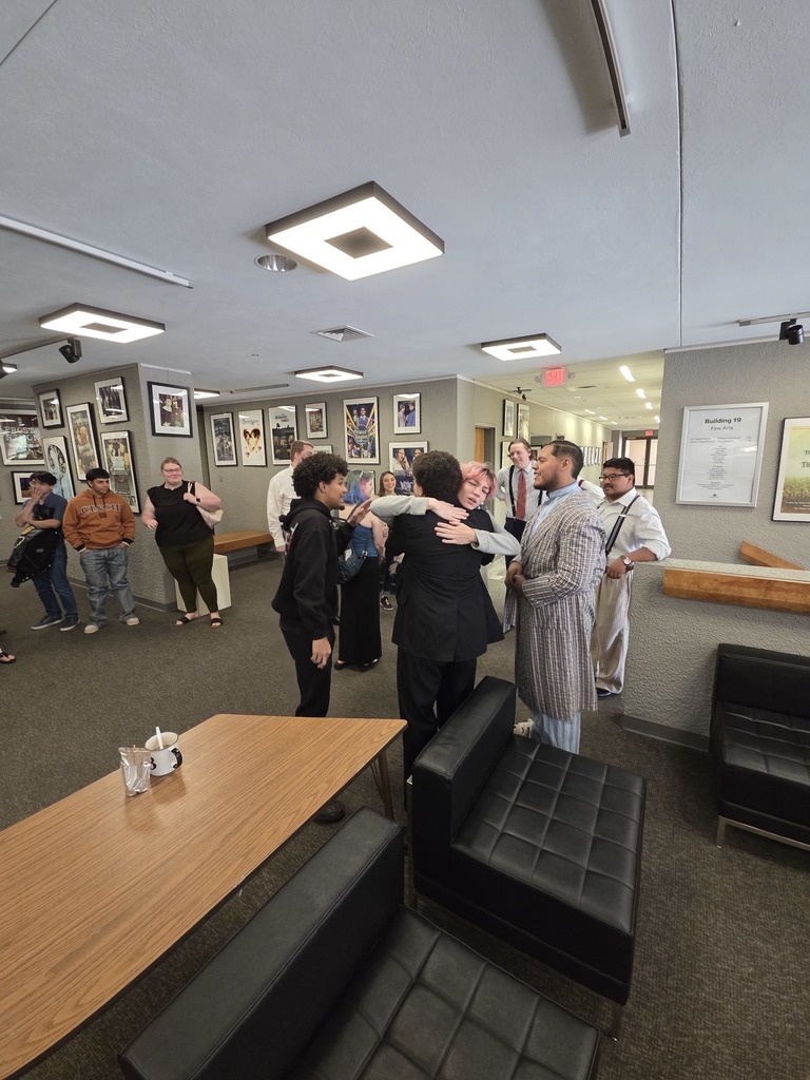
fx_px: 406
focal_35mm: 13
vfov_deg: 106.2
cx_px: 405
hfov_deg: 89.9
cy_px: 540
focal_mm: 2.2
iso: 400
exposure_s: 1/60
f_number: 2.2
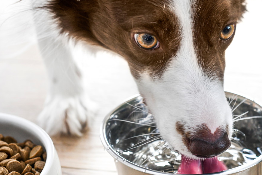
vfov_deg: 15.9
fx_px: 626
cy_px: 105
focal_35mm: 86
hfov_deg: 23.4
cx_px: 198
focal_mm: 50
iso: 800
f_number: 5
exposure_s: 1/200
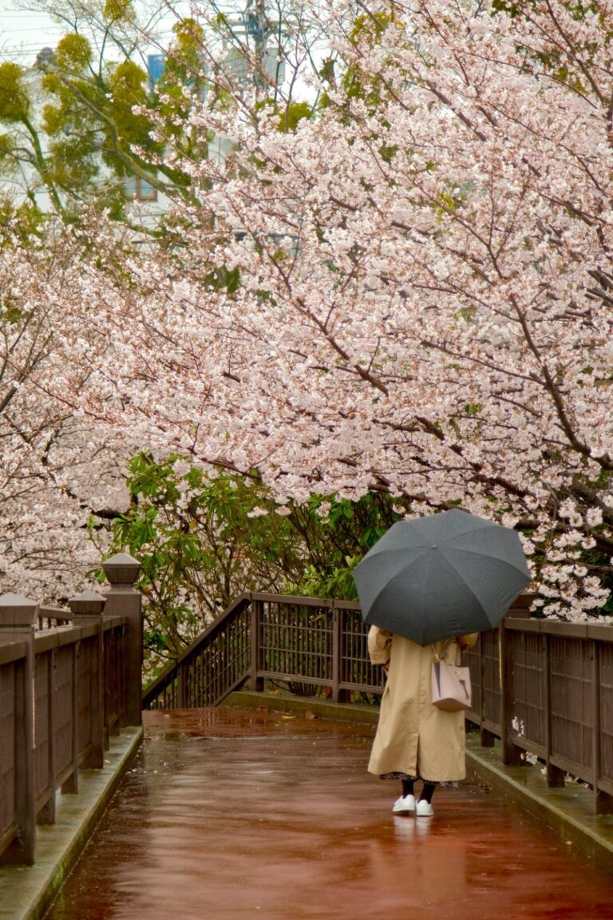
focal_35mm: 120
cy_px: 460
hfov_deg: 11.4
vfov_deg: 17.1
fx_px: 3065
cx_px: 306
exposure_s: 1/220
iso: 400
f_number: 4
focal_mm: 80
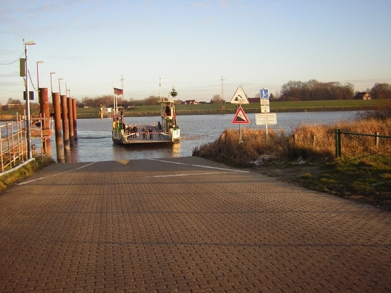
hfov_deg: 51.4
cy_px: 146
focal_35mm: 36
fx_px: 407
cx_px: 196
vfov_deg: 39.7
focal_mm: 4.7
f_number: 2.6
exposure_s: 1/308
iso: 50
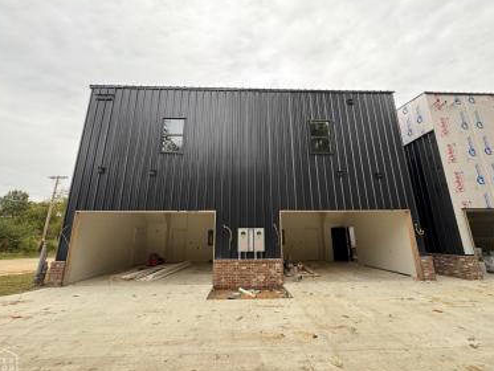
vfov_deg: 81.8
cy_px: 183
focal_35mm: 15
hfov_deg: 98.1
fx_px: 214
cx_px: 252
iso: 80
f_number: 2.2
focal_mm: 2.22
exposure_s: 1/99
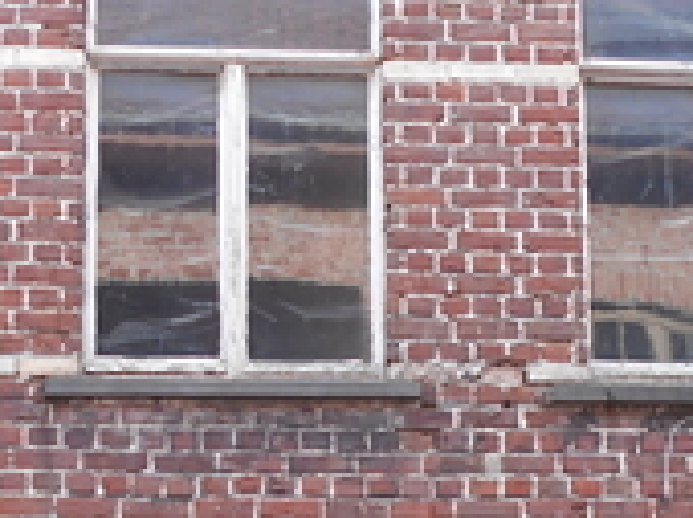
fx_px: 1839
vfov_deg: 15.5
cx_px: 440
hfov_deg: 21.3
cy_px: 595
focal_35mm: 92
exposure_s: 1/60
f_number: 3.2
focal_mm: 4.6
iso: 80
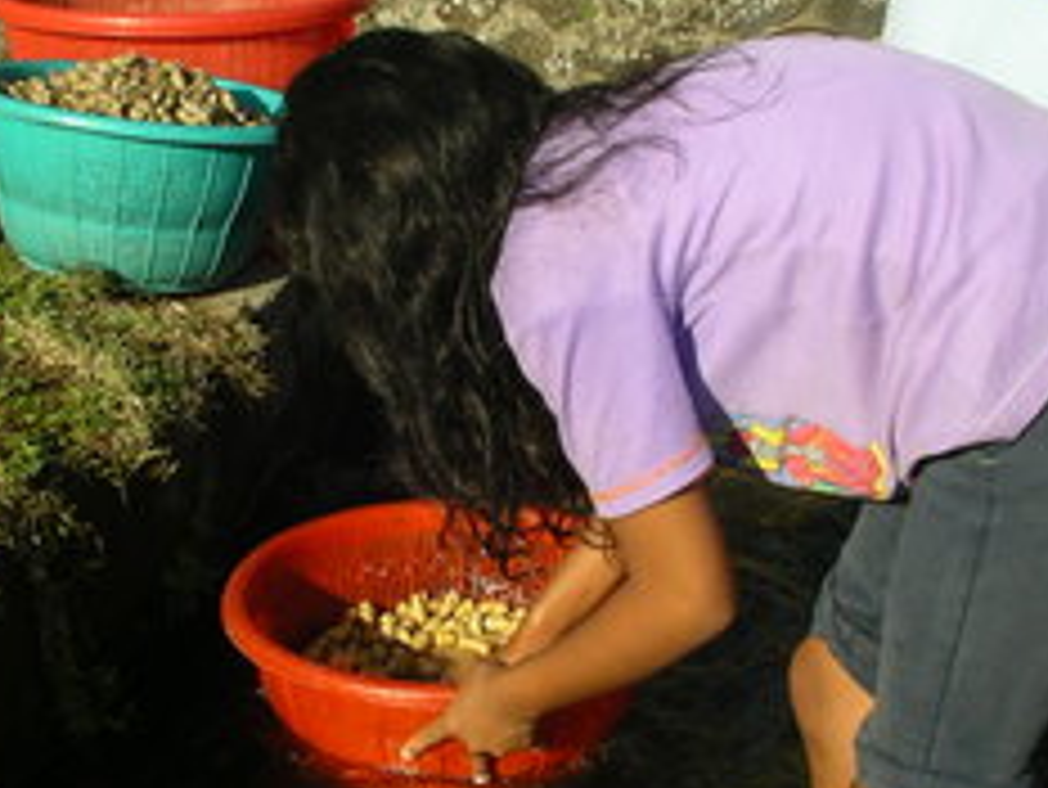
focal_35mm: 71
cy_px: 450
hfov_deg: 27.3
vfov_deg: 20.7
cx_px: 436
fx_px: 2151
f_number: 6.9
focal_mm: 5.7
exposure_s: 1/125
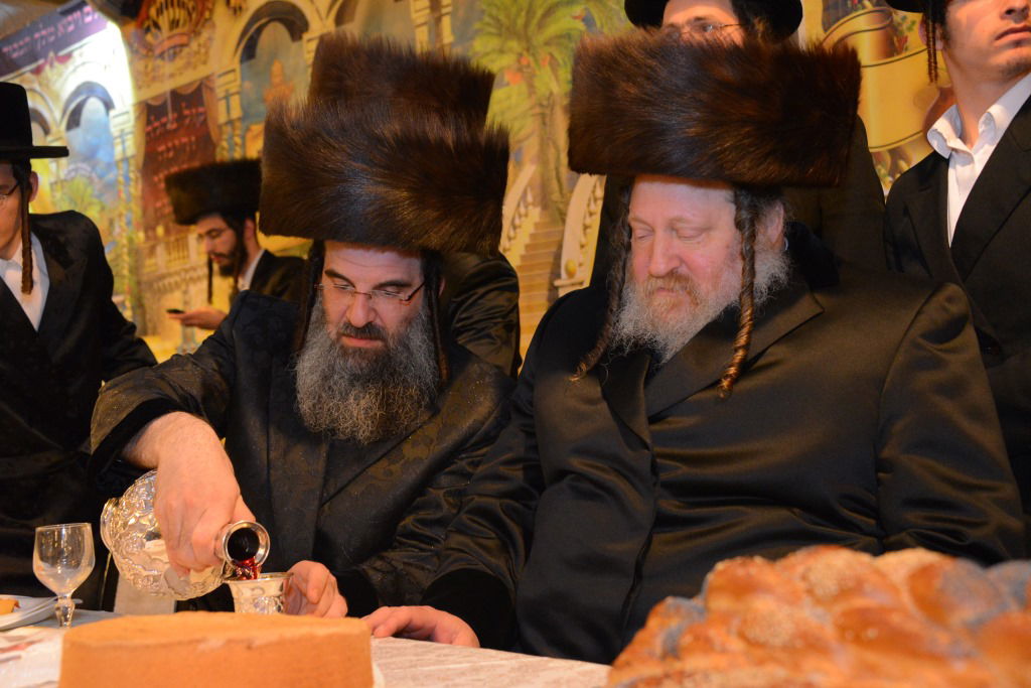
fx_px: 1260
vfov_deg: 30.5
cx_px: 516
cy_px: 344
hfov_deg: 44.5
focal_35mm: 44
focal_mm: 44
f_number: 5
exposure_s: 1/60
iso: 5000
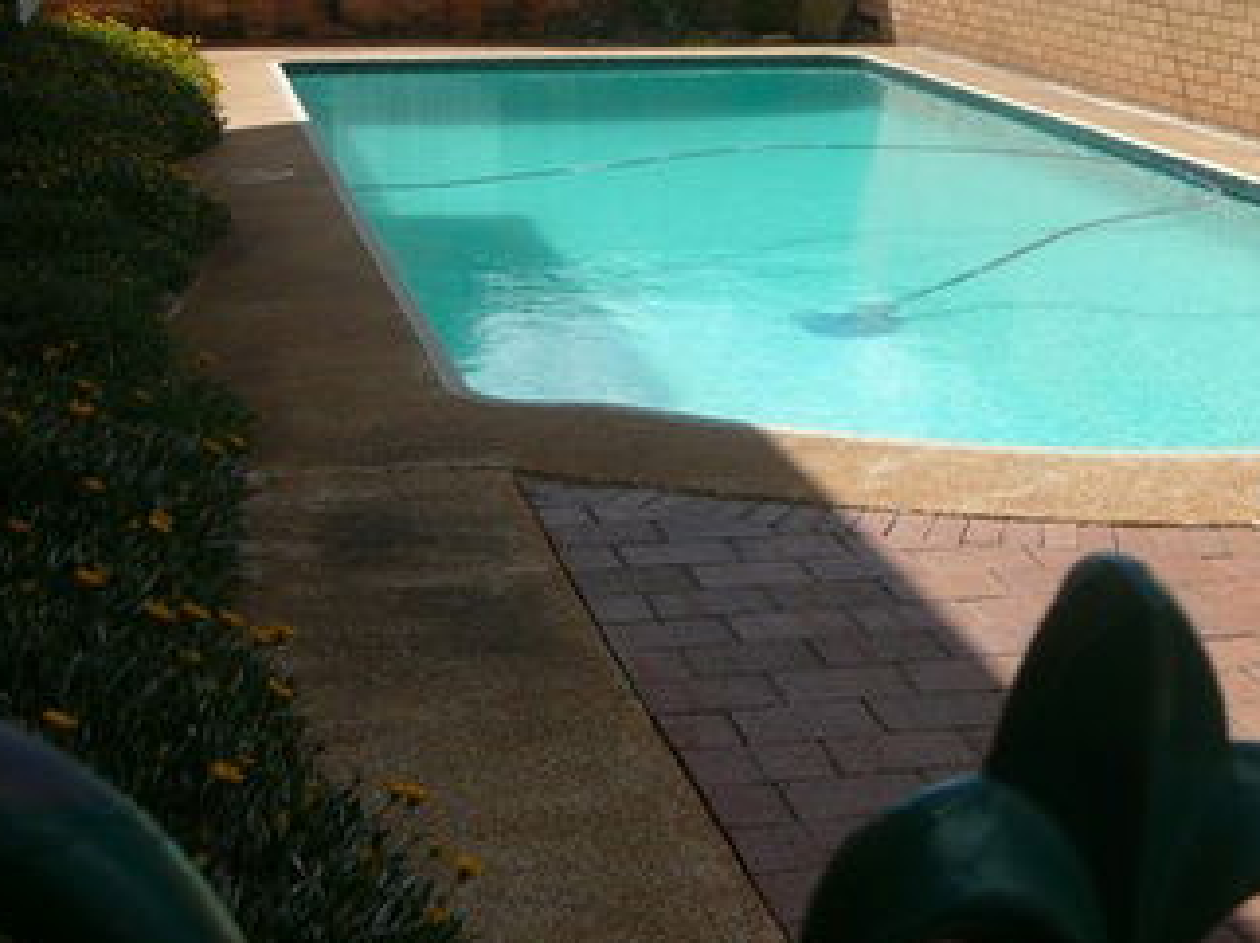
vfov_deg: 23.3
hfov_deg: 30.6
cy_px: 473
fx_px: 2291
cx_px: 798
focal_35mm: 63
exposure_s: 1/400
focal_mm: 6.7
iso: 80
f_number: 5.6
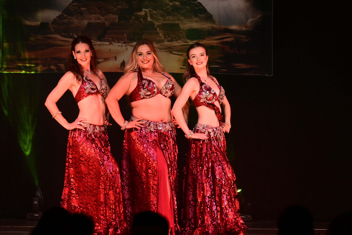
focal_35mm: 172
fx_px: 1687
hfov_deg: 11.9
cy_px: 118
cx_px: 176
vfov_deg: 8.0
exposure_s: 1/400
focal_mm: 115
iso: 1800
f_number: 2.8
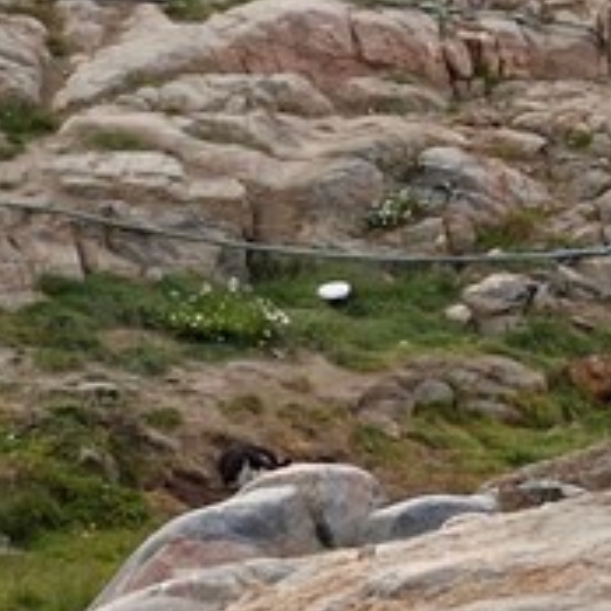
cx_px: 2672
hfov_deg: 2.7
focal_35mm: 624
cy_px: -1134
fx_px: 12461
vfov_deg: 2.8
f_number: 13
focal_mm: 80
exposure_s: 1/200
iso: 400
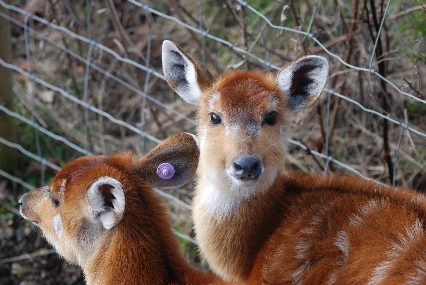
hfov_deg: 11.4
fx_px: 2132
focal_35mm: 180
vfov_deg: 7.7
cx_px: 213
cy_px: 142
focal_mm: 120
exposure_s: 1/250
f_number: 4.2
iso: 200
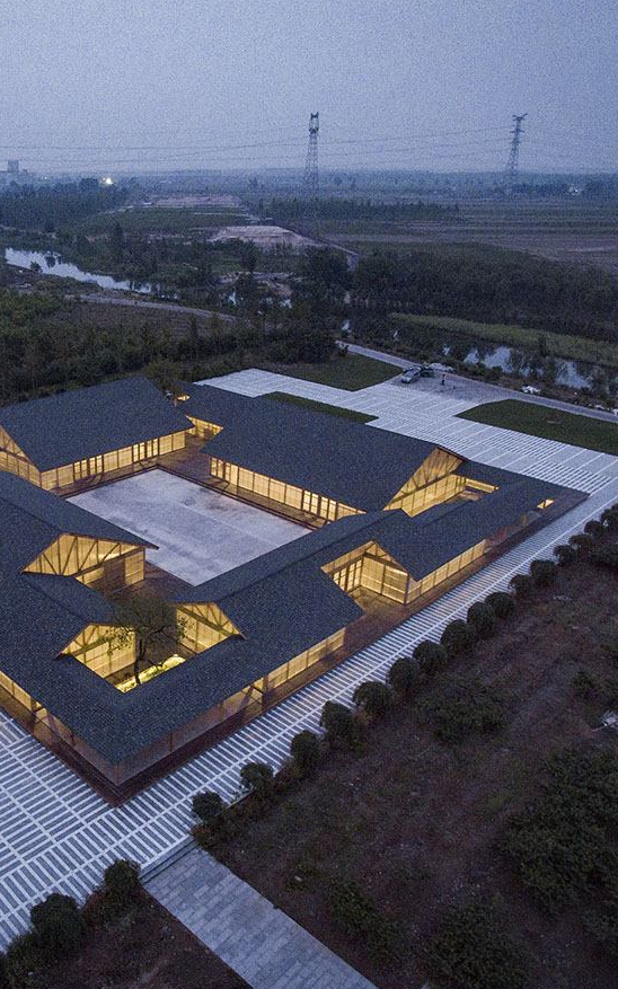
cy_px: 491
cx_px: 105
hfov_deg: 40.9
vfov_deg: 64.6
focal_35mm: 29
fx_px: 782
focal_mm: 3.61
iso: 1600
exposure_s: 1/4
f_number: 2.8
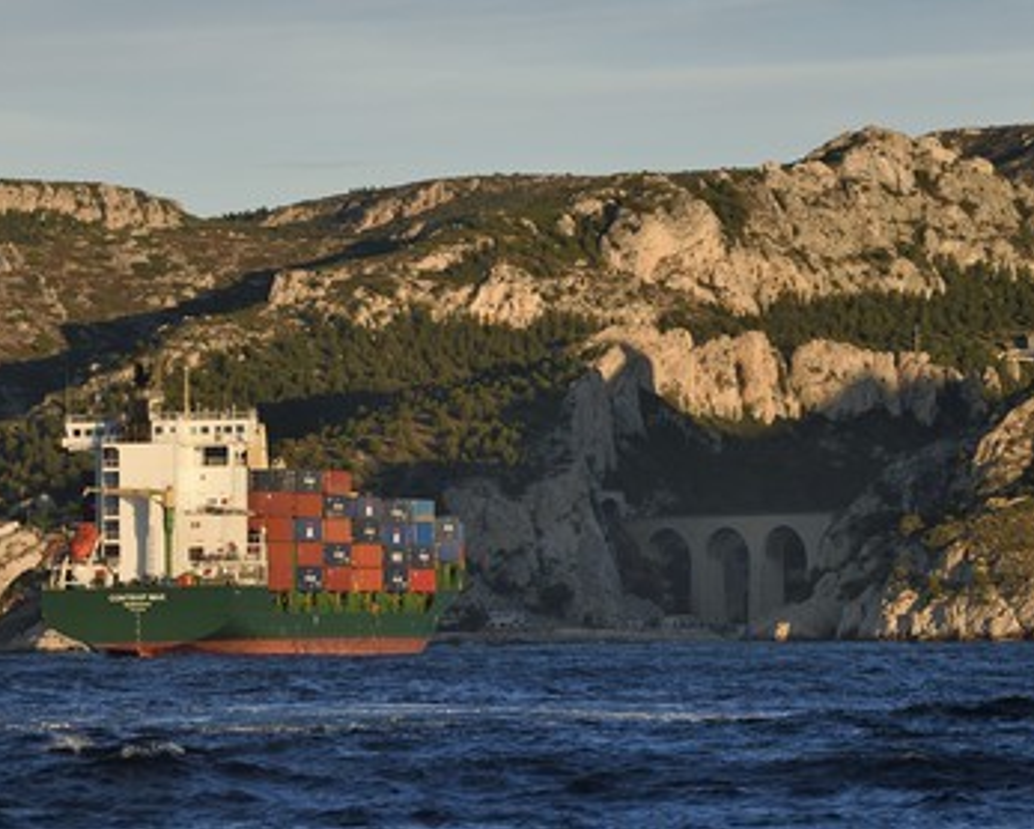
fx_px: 6951
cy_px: 414
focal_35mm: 227
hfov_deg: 8.5
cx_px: 465
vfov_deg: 6.8
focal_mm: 200
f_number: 8
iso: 320
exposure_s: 1/640
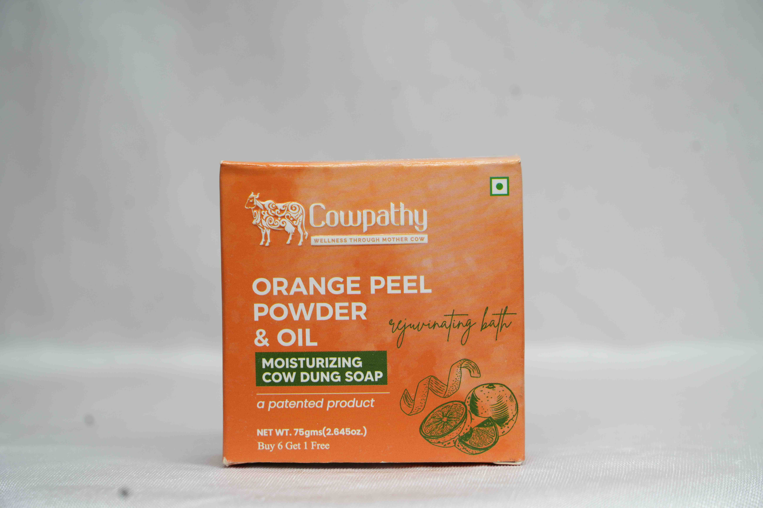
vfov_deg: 13.0
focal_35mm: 105
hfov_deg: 19.5
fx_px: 2225
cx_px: 382
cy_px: 254
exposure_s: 1/60
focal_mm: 105
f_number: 5.6
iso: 250
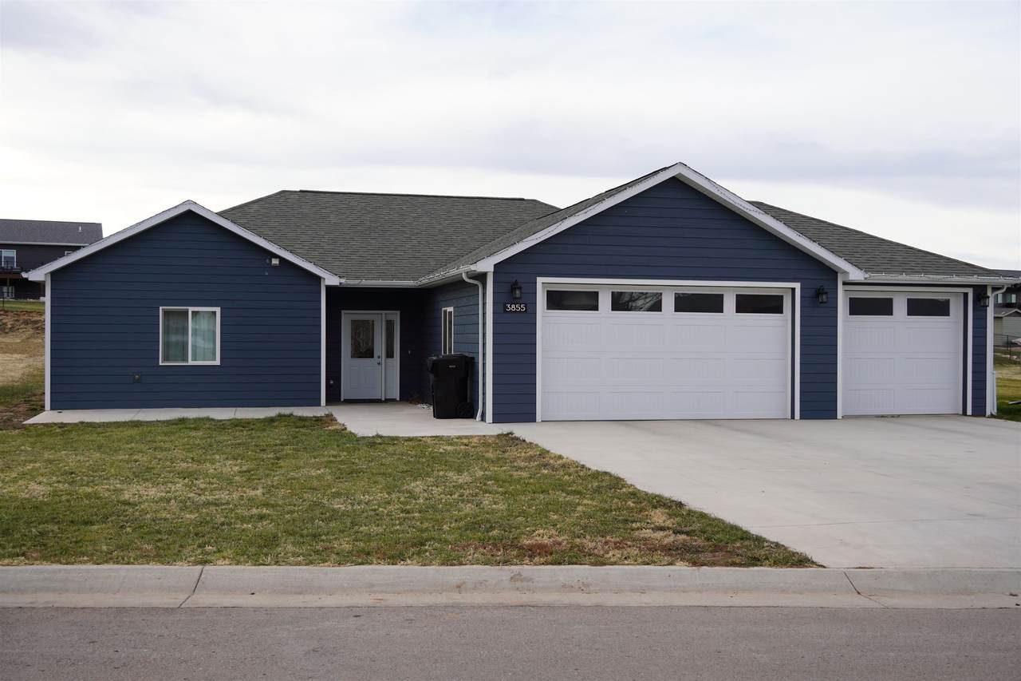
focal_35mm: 39
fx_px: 1106
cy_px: 340
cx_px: 510
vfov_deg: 34.2
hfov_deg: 49.6
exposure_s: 1/160
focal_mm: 26
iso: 100
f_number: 5
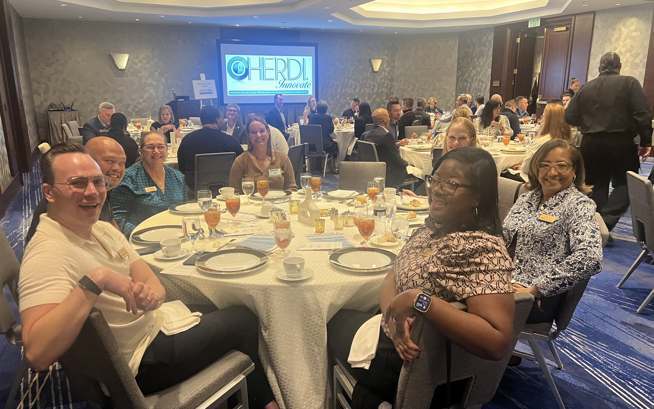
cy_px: 214
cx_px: 326
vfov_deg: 44.5
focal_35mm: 28
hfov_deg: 66.5
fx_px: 499
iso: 500
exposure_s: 1/55
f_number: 1.5
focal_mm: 5.7
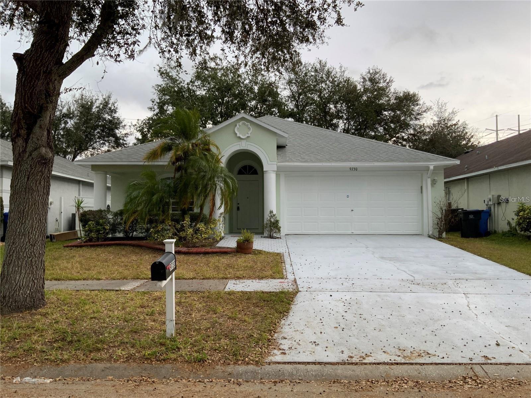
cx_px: 266
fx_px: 445
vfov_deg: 48.2
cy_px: 199
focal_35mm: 29
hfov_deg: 61.7
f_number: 1.8
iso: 16
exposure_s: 1/122
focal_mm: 3
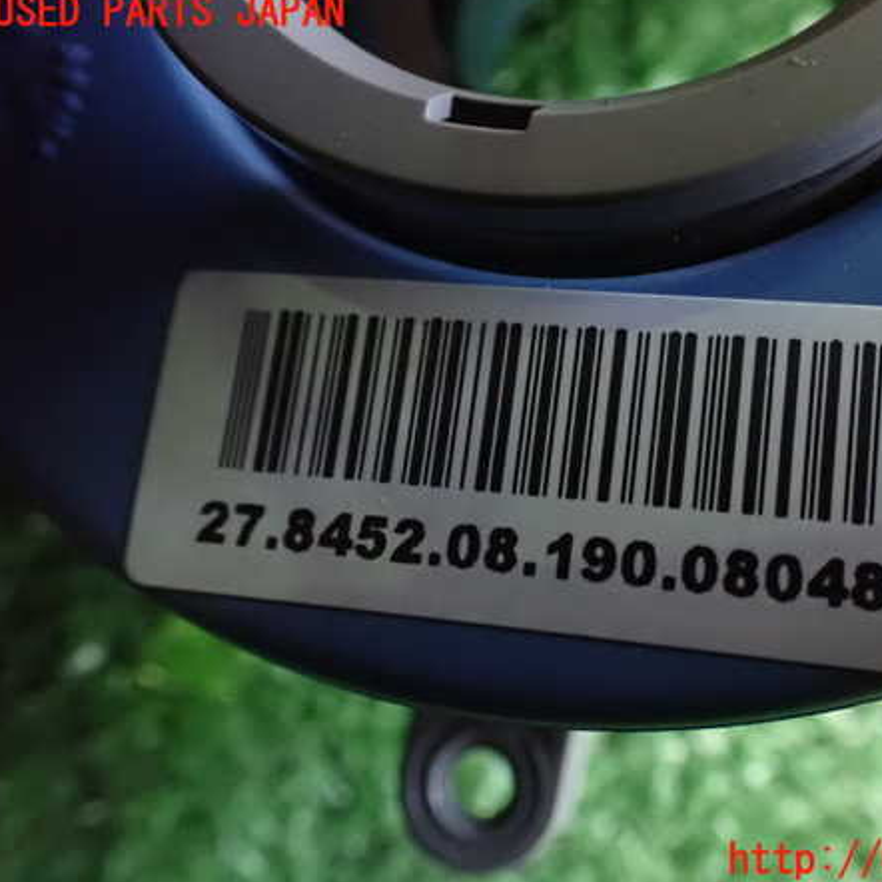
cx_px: 581
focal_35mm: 36
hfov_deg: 45.4
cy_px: 437
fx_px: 1038
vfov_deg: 46.0
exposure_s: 1/25
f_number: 2.3
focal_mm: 5.4
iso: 1600
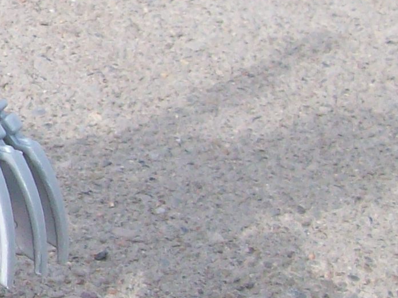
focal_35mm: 158
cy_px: -2
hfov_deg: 11.1
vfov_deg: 9.3
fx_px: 1817
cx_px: -457
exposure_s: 1/316
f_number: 4.8
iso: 80
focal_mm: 6
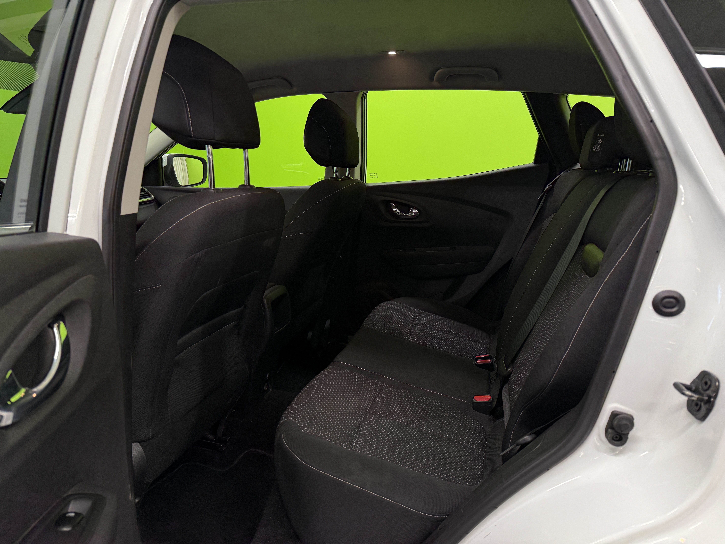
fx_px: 503
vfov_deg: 56.8
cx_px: 362
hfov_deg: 71.6
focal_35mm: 24
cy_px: 272
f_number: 1.78
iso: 160
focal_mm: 6.76
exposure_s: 1/100
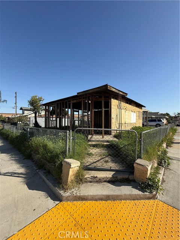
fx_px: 97
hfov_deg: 85.7
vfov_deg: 102.1
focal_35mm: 14
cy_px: 120
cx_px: 90
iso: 50
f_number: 2.2
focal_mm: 2.22
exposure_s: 1/1464
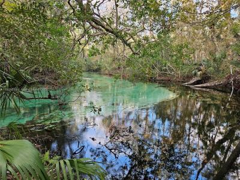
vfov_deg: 58.9
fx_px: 159
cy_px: 90
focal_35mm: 23
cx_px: 120
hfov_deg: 73.9
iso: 50
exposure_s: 1/120
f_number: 1.8
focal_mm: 5.4
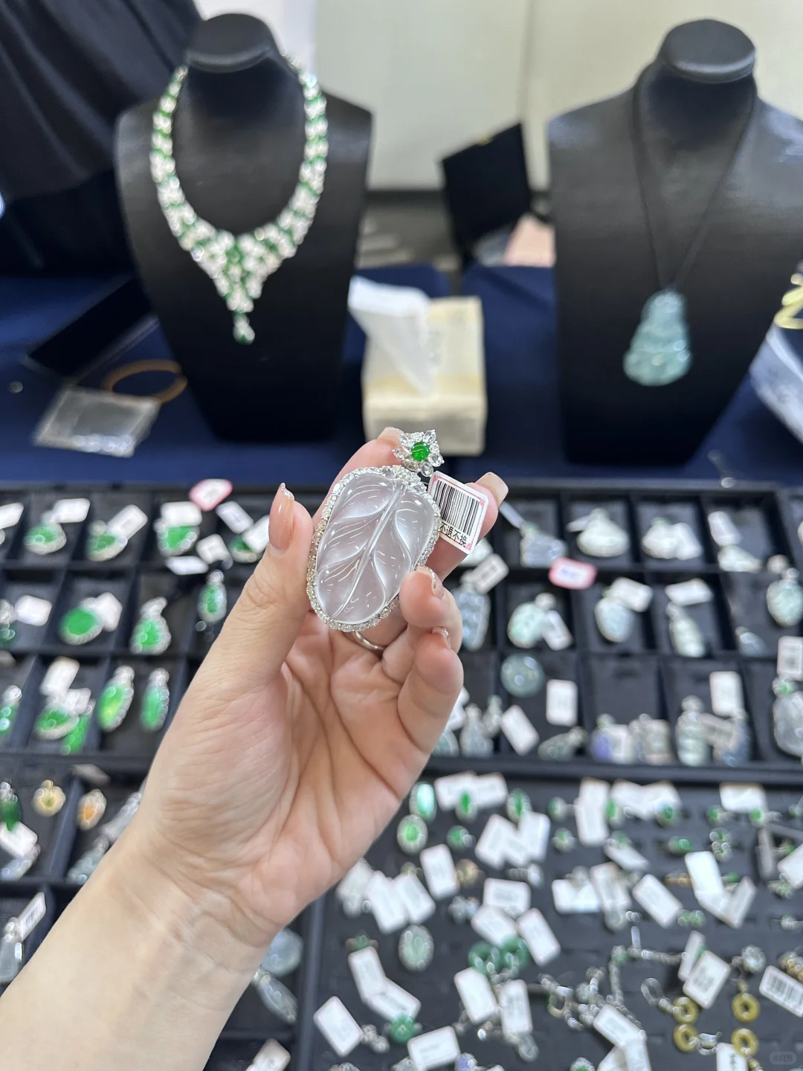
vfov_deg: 71.6
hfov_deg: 56.8
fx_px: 742
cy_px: 536
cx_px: 402
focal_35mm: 24
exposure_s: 1/111
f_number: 1.78
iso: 250
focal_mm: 6.86
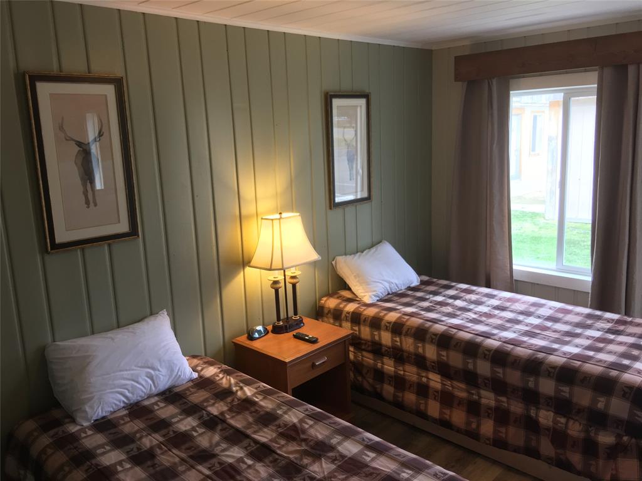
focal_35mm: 29
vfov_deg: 48.2
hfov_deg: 61.7
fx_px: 538
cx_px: 321
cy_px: 240
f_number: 2.2
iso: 80
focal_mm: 4.15
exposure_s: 1/30
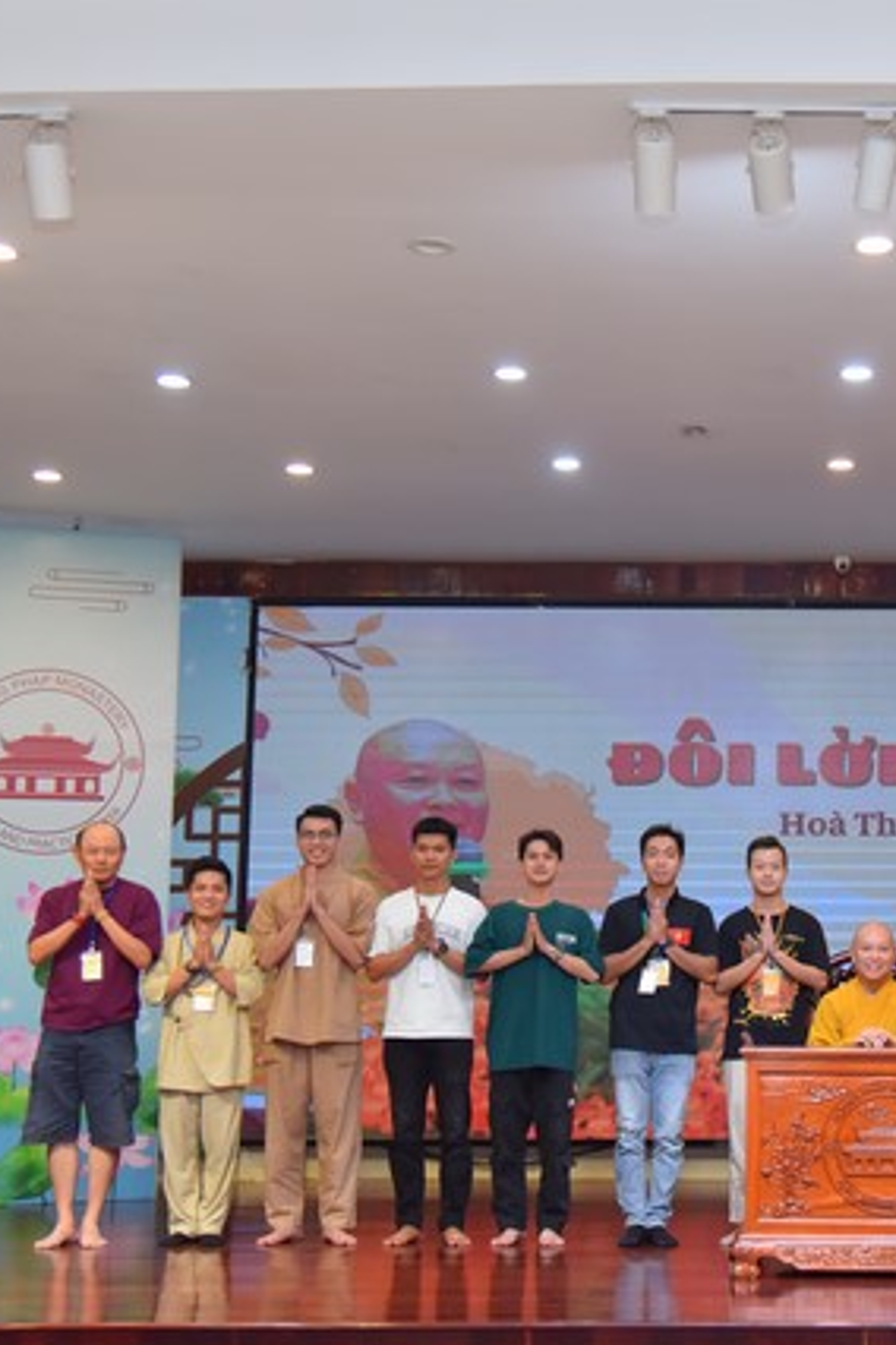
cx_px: 776
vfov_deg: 34.5
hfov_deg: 22.9
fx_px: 2165
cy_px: 669
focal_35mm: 58
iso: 1250
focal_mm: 38
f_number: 4.5
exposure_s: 1/160
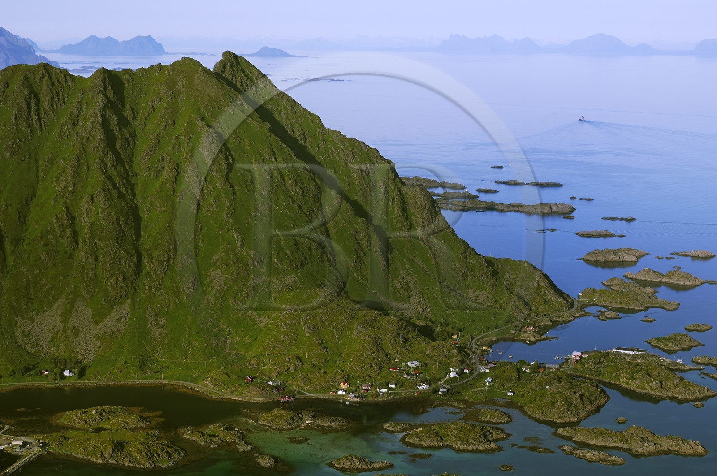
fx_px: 1432
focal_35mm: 72
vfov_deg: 18.9
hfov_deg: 28.1
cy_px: 238
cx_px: 358
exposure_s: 1/1000
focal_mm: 48
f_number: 4
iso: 100
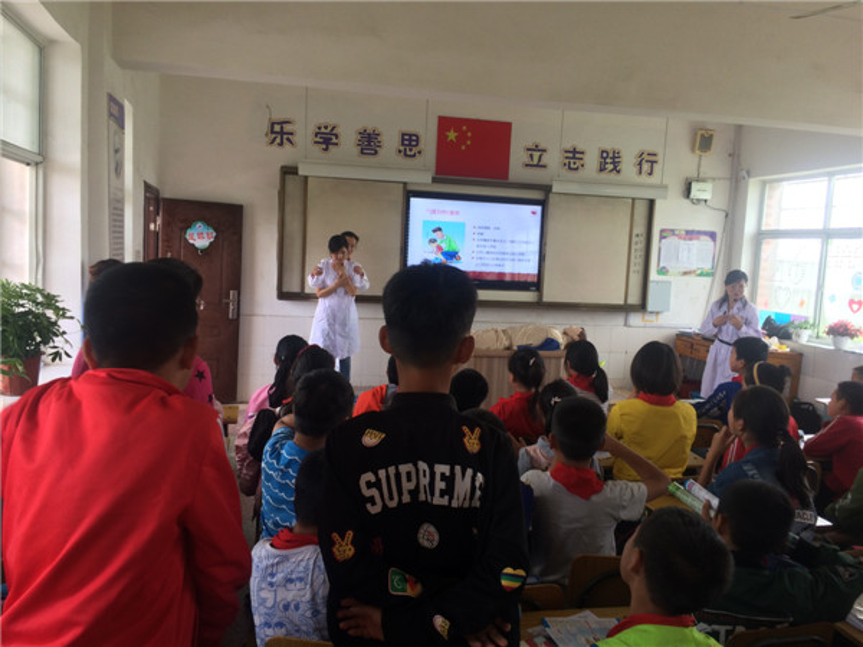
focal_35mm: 29
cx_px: 432
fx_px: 723
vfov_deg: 48.2
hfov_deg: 61.7
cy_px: 324
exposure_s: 1/50
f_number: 2.2
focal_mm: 4.15
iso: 40
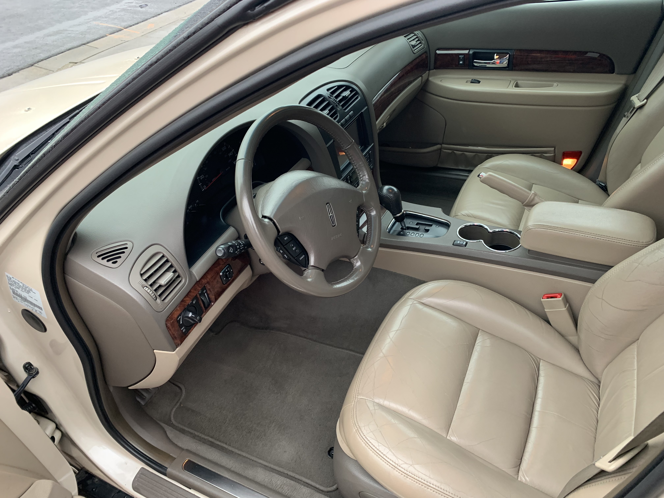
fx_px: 499
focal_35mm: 26
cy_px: 249
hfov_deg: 67.3
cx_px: 332
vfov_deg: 53.1
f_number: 1.8
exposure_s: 1/60
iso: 125
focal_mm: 4.25
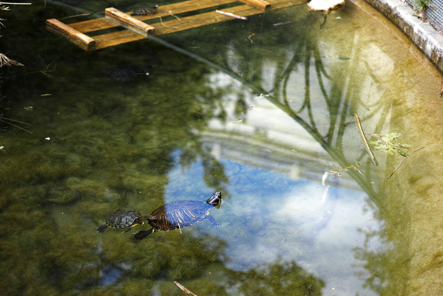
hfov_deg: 27.0
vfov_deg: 18.2
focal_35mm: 75
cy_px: 148
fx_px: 923
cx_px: 222
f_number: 2.8
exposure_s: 1/500
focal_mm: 50
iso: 200
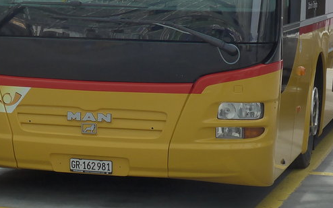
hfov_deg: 15.6
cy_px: -33
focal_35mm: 134
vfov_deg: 9.7
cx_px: 105
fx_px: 1216
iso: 160
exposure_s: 1/640
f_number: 3.3
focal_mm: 10.7
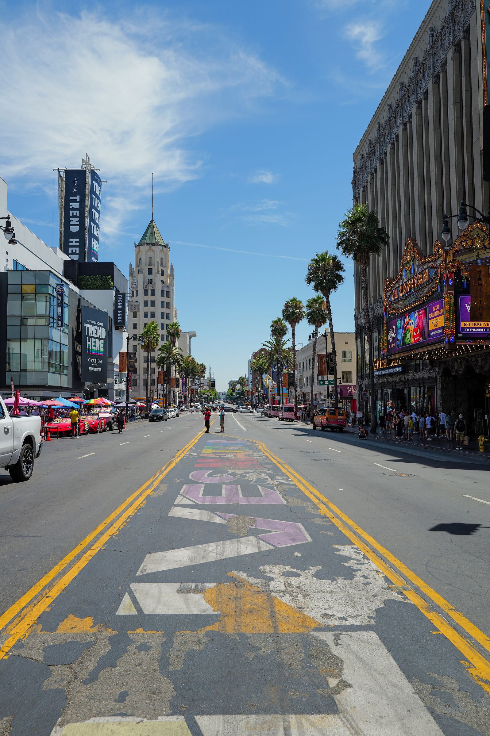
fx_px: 572
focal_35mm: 28
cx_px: 245
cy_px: 368
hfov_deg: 46.3
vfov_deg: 65.5
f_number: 5.6
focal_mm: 28
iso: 100
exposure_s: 1/640
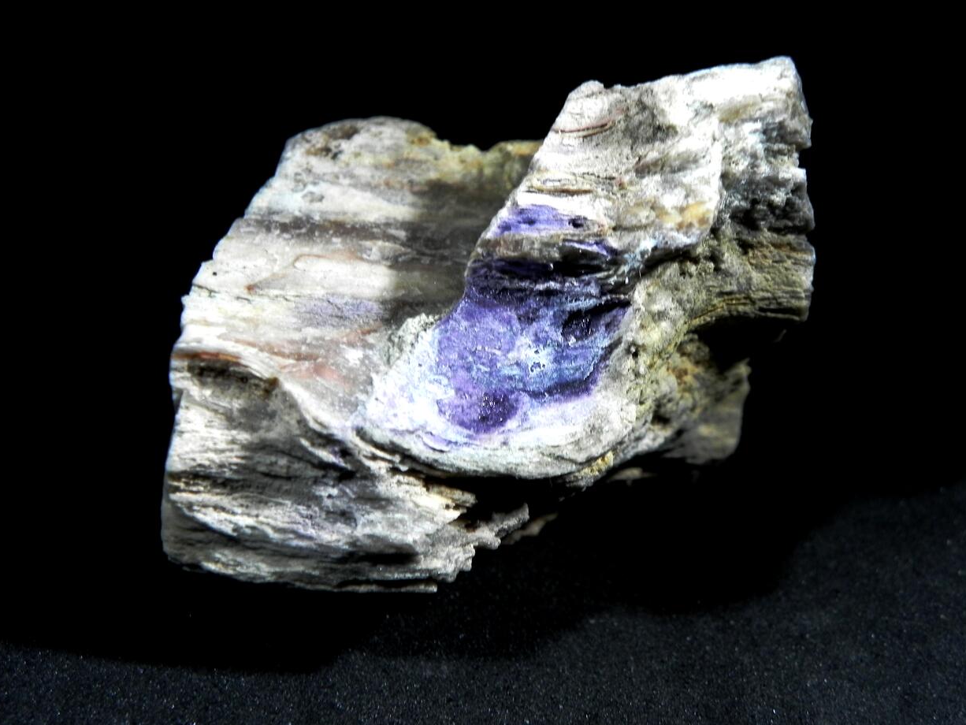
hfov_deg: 36.2
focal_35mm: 53
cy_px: 357
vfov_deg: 27.5
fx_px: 1479
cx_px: 484
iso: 160
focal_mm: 9.2
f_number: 3.5
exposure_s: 1/33.2
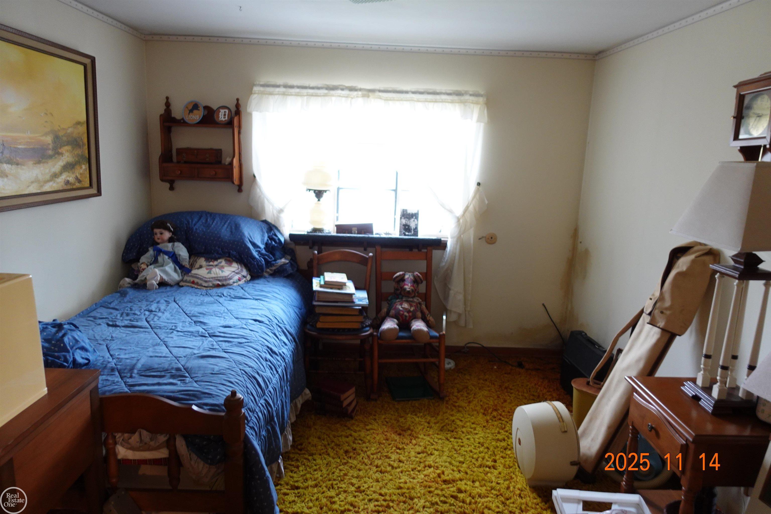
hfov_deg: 73.7
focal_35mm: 24
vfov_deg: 53.1
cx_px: 386
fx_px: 514
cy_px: 257
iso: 400
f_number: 1.8
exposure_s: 1/30
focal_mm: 9.4
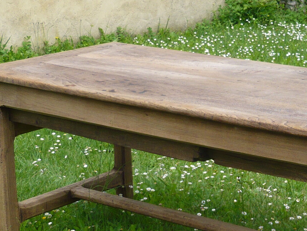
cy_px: 151
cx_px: 266
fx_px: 887
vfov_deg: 14.8
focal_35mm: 100
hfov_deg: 19.3
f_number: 3.3
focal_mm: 6.6
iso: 100
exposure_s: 1/500
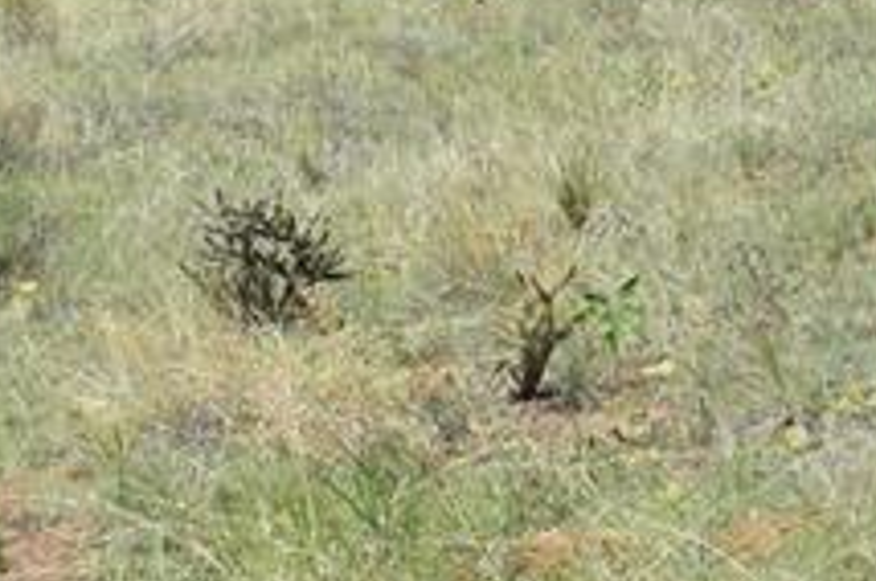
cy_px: -495
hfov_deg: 13.0
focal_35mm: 158
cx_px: 667
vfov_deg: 8.3
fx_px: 3839
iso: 400
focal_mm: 22
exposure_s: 1/500
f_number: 11
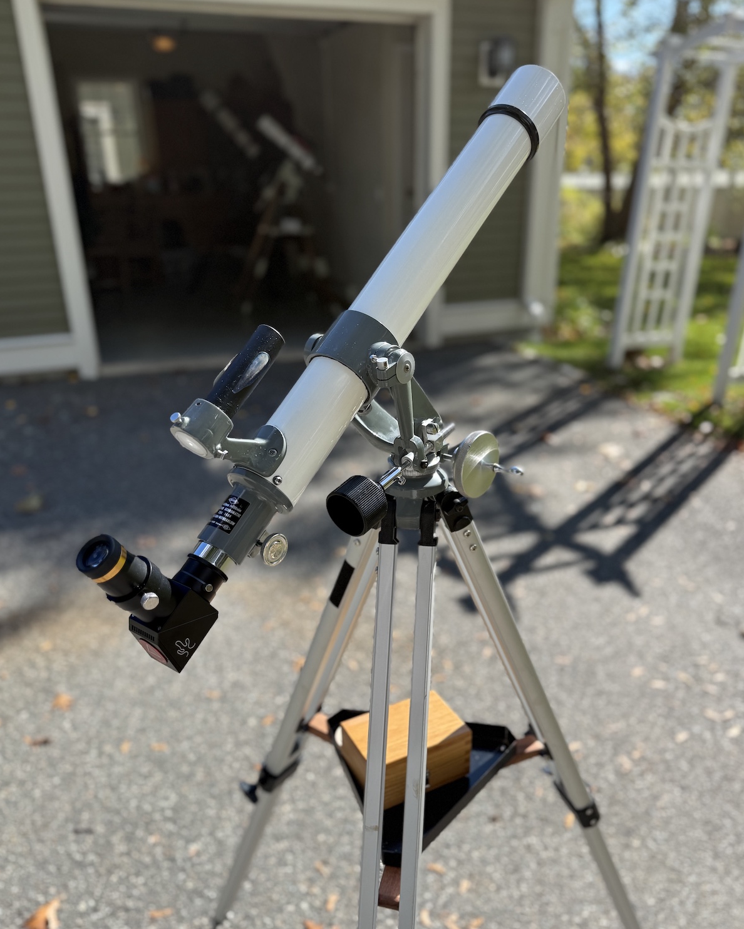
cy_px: 513
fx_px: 743
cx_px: 385
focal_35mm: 27
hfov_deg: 53.2
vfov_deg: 63.9
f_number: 1.78
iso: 80
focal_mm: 6.76
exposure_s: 1/2000
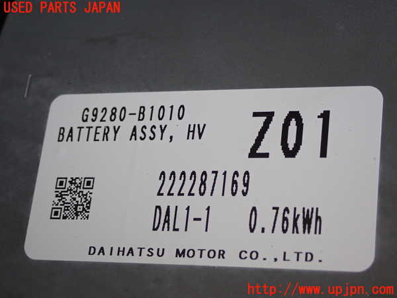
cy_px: 149
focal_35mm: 82
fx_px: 940
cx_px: 198
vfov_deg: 18.0
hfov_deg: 23.8
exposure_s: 1/80
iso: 320
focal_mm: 14.62
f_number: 4.3
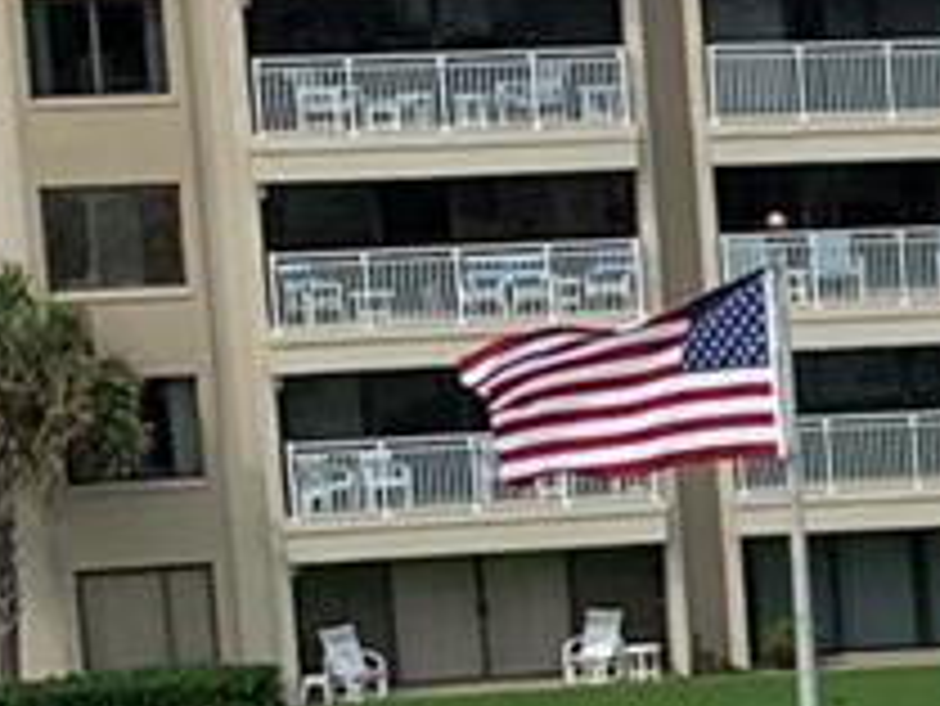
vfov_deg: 7.4
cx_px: 2519
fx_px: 5407
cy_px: 778
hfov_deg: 8.7
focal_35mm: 199
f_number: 1.8
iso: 25
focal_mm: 4.25
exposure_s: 1/3185
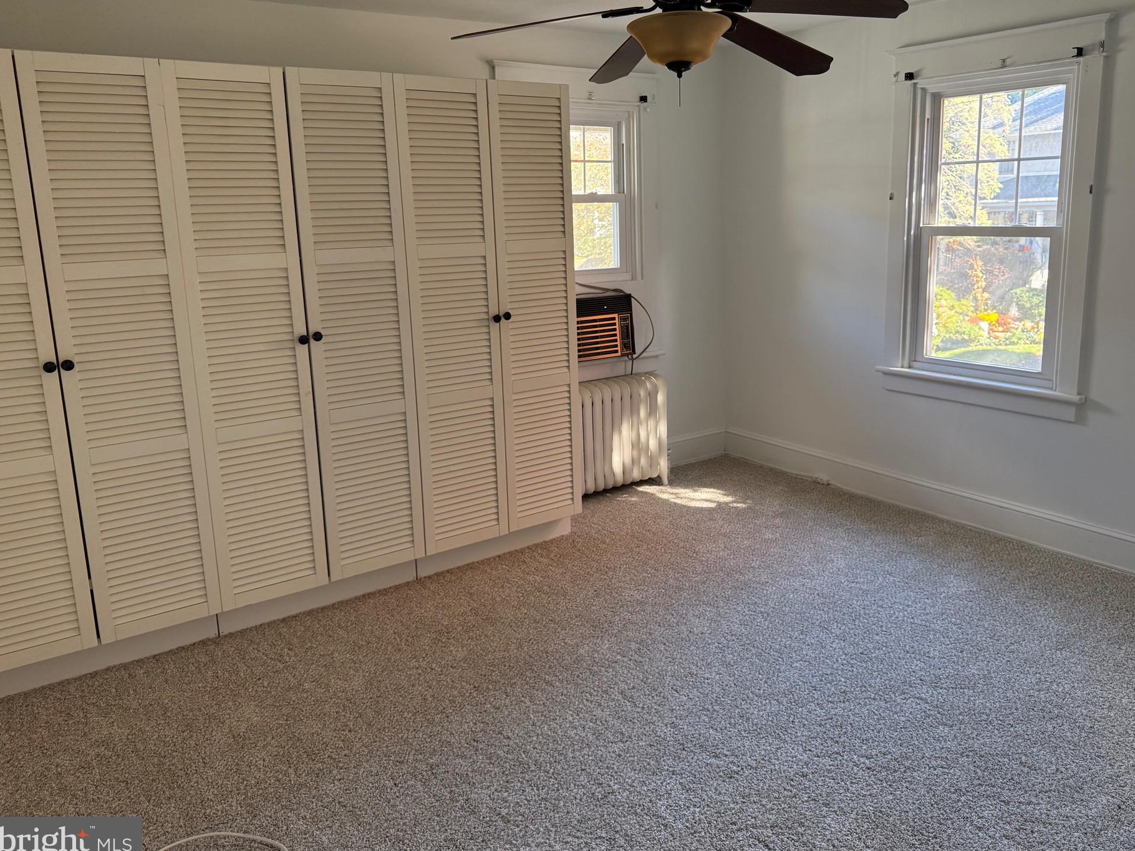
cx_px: 625
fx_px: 885
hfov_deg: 65.2
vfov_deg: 51.3
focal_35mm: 27
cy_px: 389
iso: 200
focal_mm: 6.76
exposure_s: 1/107
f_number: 1.78
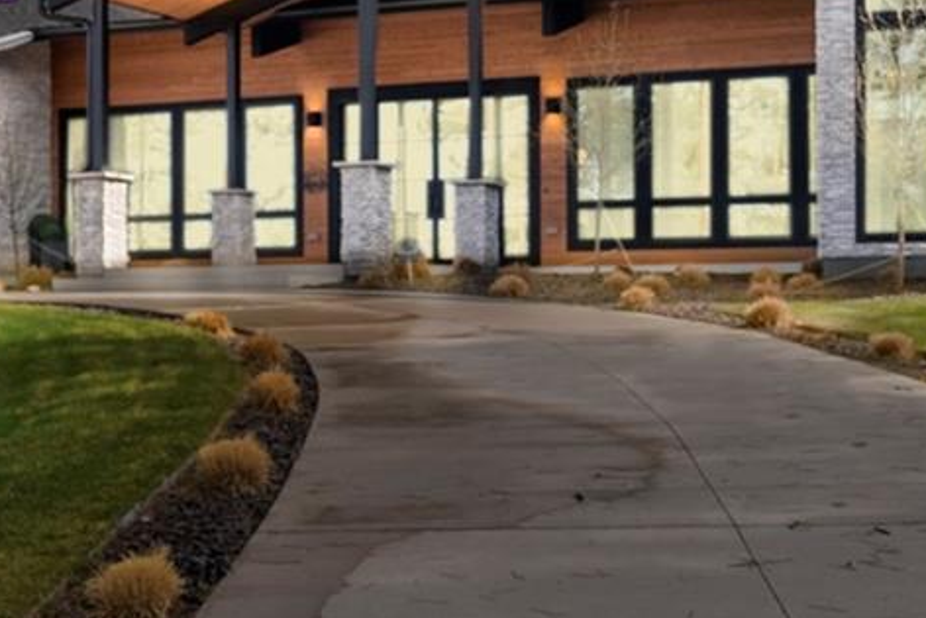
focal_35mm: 61
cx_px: 604
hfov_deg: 32.6
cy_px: -6
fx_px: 1569
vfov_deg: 21.5
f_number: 5.6
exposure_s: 1/320
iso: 100
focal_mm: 18
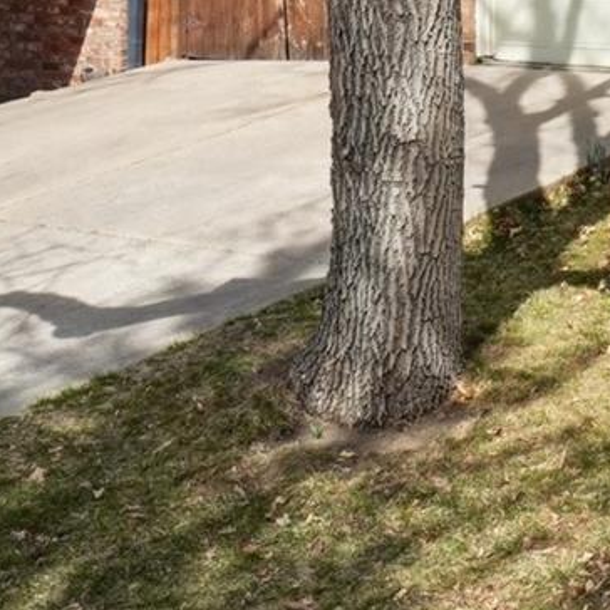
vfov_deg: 22.3
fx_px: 1453
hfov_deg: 19.8
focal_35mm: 73
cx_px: 975
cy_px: -75
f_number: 8
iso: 400
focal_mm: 13
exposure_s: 1/1600
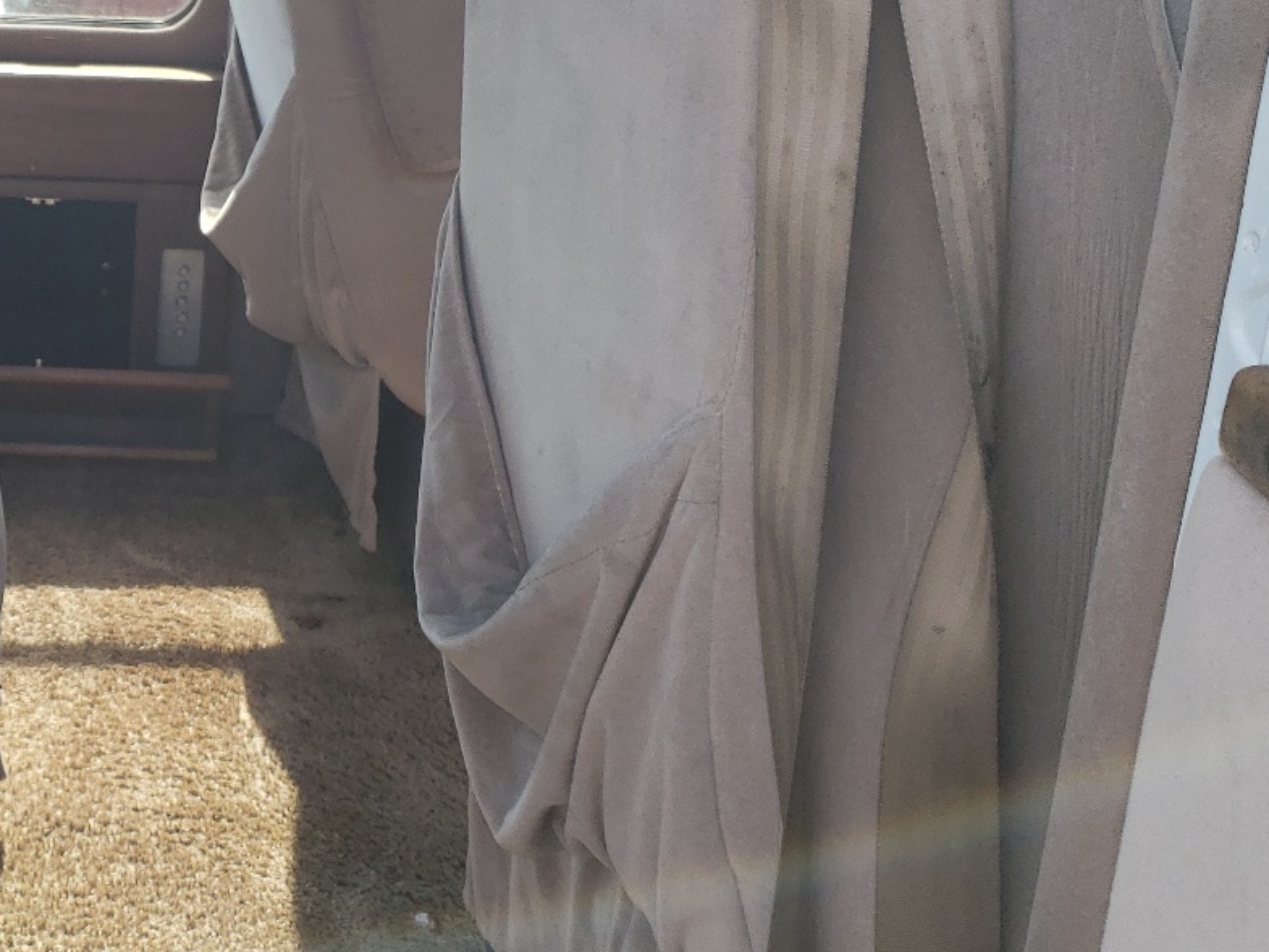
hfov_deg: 33.7
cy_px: 259
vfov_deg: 27.2
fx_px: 1943
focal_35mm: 53
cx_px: 70
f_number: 1.5
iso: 50
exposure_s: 1/500
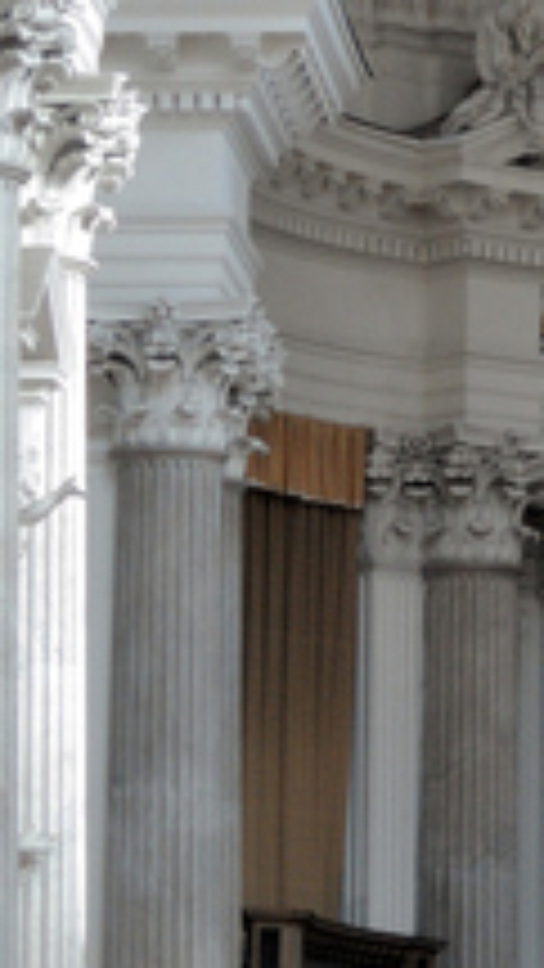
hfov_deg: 4.0
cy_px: 207
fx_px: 7741
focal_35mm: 302
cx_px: 1032
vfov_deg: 7.1
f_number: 4.5
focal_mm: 18.2
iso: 400
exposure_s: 1/25
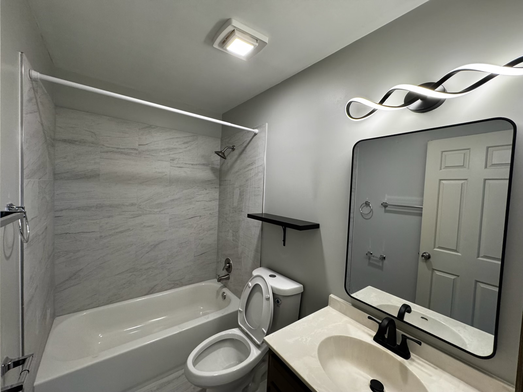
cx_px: 262
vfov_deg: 85.7
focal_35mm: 14
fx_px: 212
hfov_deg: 102.1
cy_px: 196
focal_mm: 2.22
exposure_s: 1/120
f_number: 2.2
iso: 250
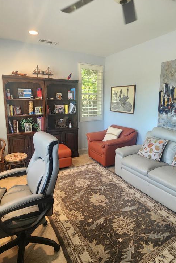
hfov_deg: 64.5
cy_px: 128
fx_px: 139
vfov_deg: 86.9
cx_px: 85
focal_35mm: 19
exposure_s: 1/60
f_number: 2.2
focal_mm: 2.2
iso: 320
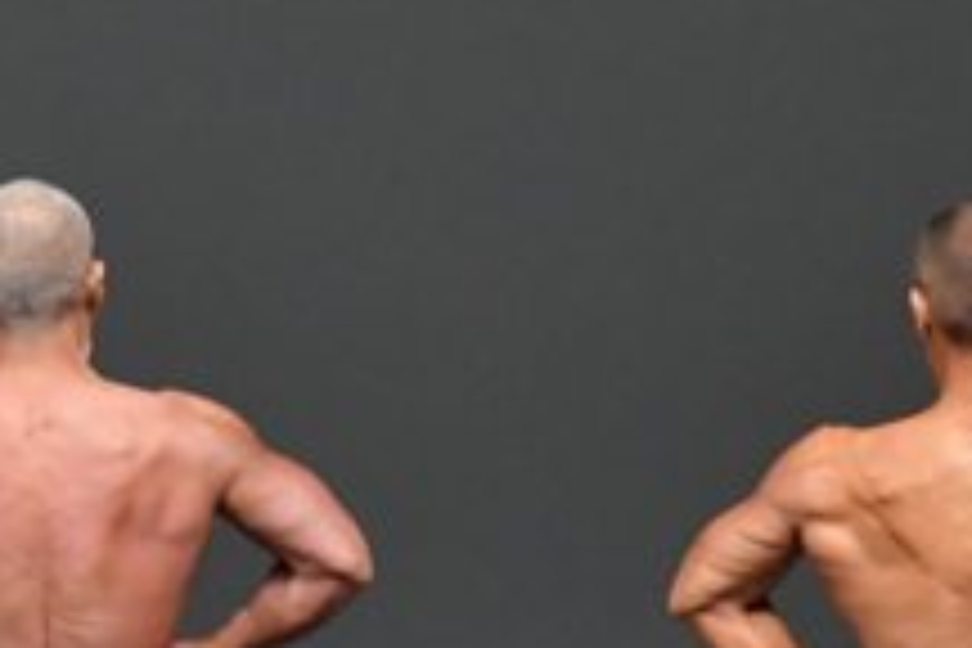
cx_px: -61
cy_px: 626
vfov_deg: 1.6
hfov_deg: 2.4
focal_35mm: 861
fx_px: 23245
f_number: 5.6
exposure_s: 1/400
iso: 4000
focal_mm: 160
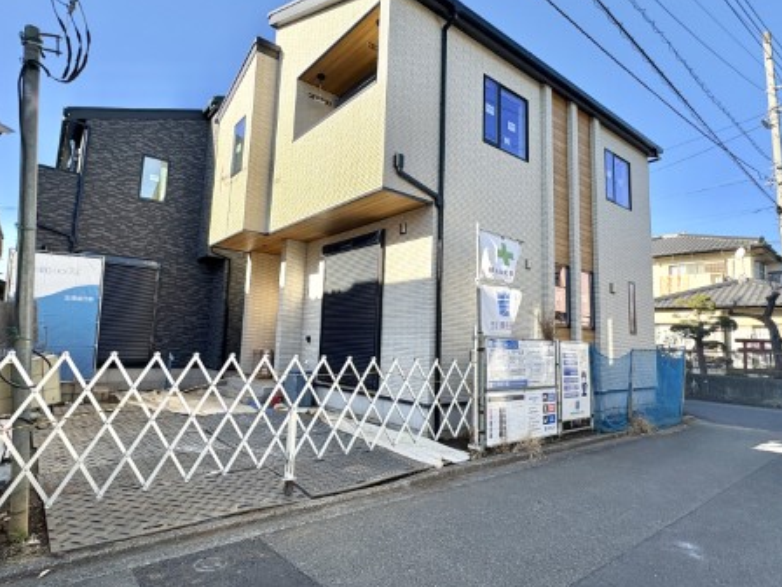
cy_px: 285
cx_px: 381
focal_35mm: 20
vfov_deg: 66.0
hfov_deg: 81.7
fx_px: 452
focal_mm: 2.22
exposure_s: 1/868
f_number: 2.2
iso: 64
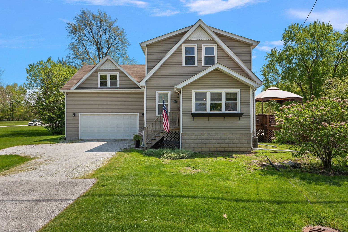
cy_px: 117
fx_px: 242
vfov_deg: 51.3
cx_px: 167
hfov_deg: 71.5
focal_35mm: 25
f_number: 9
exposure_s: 1/125
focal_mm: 24
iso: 400
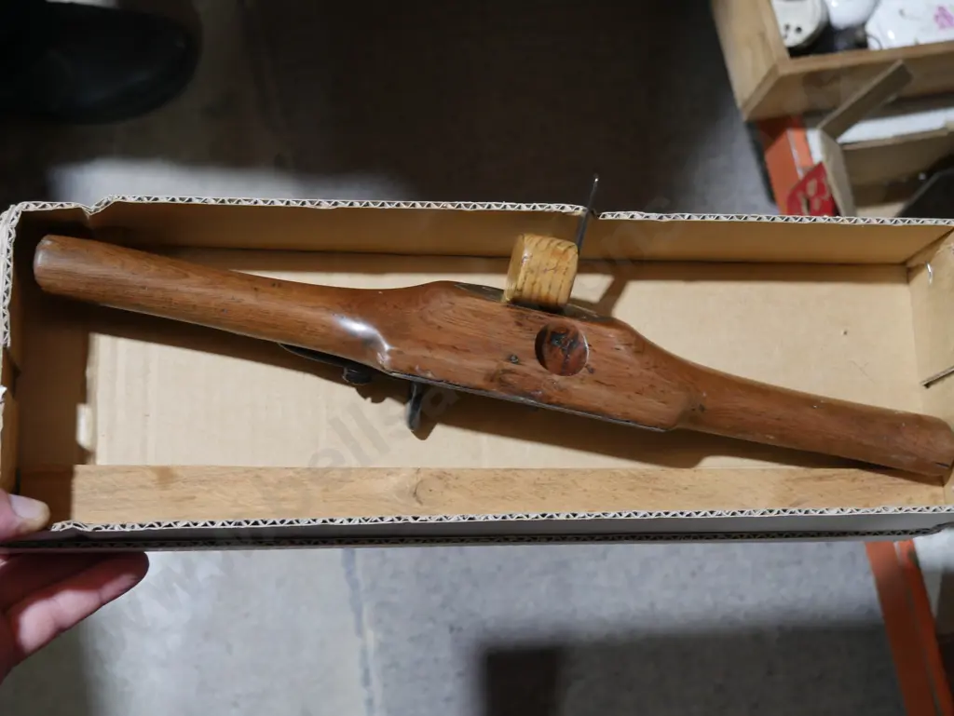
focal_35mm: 50
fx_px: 1379
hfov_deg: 38.2
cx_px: 477
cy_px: 358
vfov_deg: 29.1
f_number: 5.3
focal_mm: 25
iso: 800
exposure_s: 1/60
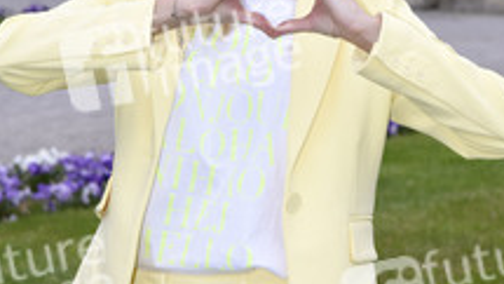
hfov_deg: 9.2
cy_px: 174
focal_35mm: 234
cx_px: 248
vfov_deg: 5.2
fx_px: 3128
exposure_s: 1/160
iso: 1600
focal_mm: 120
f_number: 10
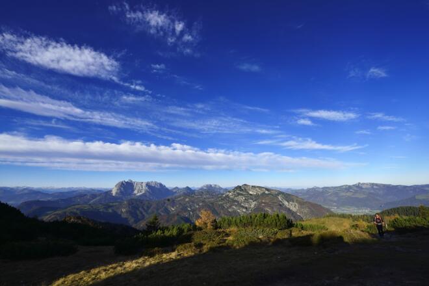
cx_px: 214
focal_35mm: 14
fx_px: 167
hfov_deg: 104.3
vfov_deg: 81.2
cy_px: 143
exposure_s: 1/125
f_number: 14
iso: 100
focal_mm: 14
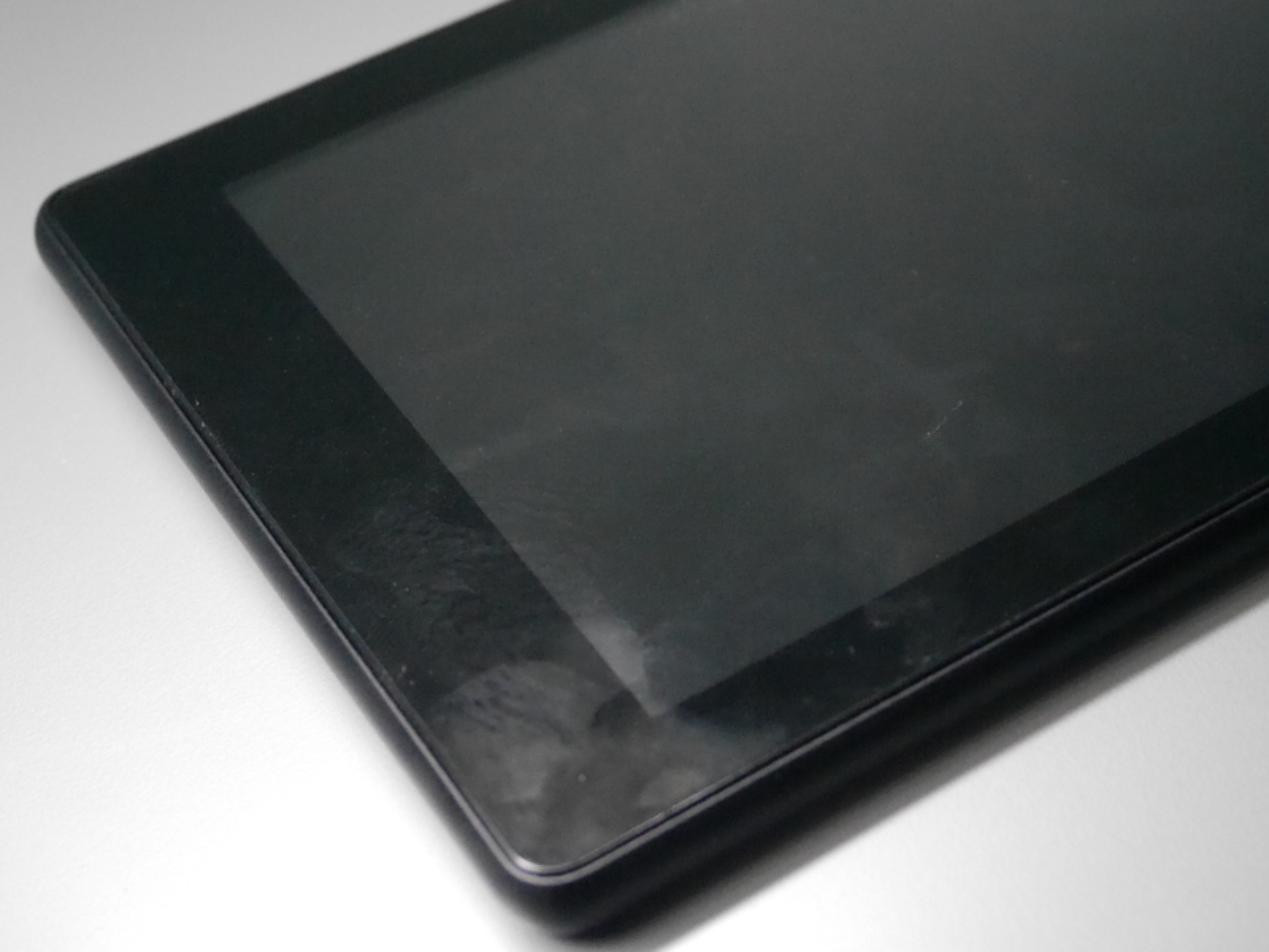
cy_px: 476
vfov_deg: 24.4
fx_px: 2200
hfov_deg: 32.2
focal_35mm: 60
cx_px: 634
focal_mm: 30
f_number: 5.4
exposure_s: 1/100
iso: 3200
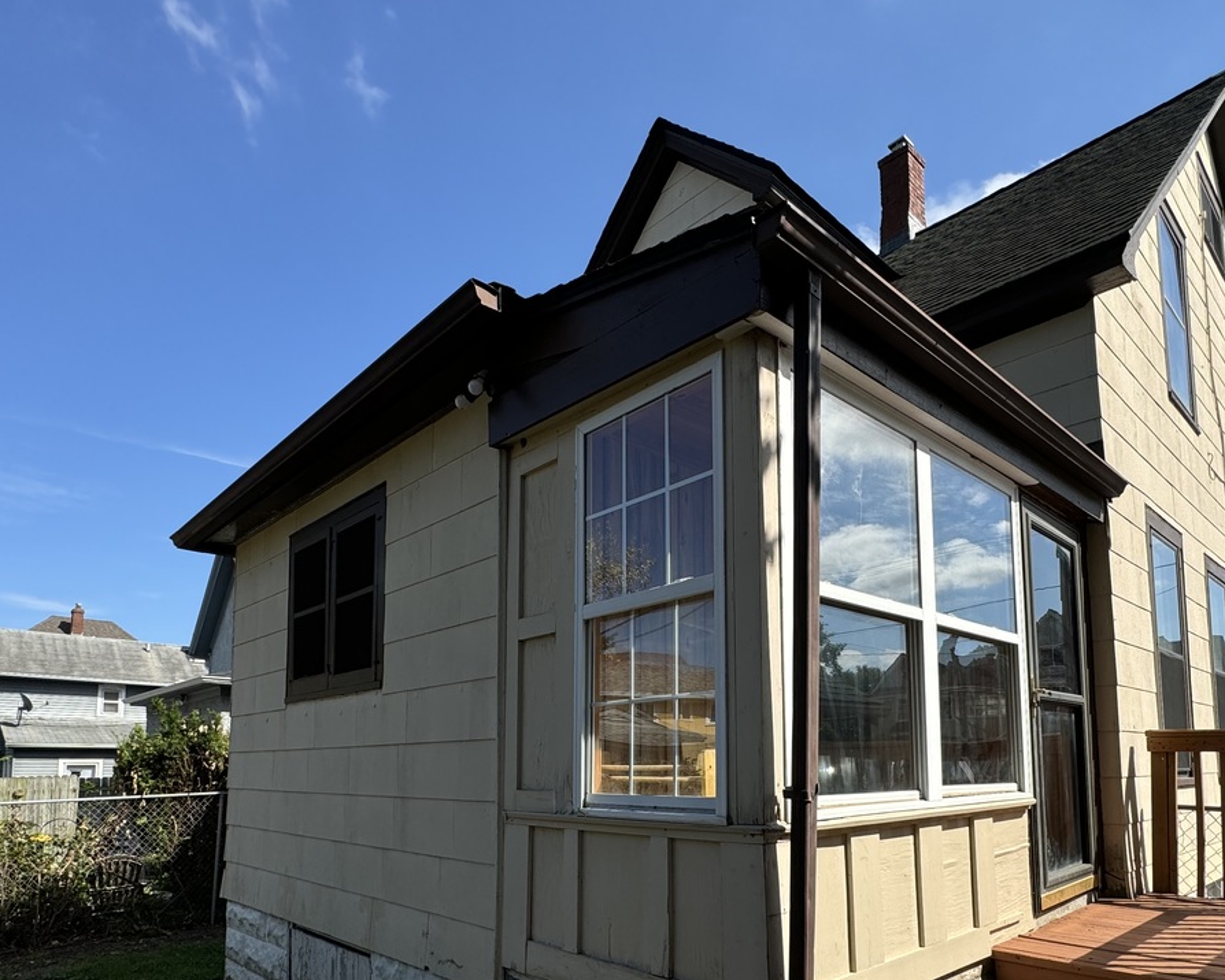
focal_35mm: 22
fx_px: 798
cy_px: 699
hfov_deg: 74.7
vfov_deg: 60.7
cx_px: 686
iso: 40
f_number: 2.2
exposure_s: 1/1256
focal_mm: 2.22
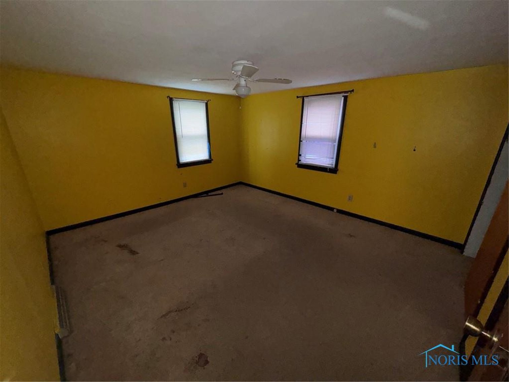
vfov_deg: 85.7
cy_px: 191
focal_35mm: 14
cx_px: 254
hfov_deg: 102.1
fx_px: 206
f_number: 2.2
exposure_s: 1/60
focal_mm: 2.22
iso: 125
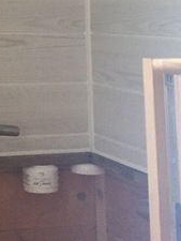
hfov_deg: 14.5
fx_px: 690
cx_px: -33
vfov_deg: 17.7
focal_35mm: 99
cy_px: -125
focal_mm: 4.15
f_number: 2.2
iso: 250
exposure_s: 1/33
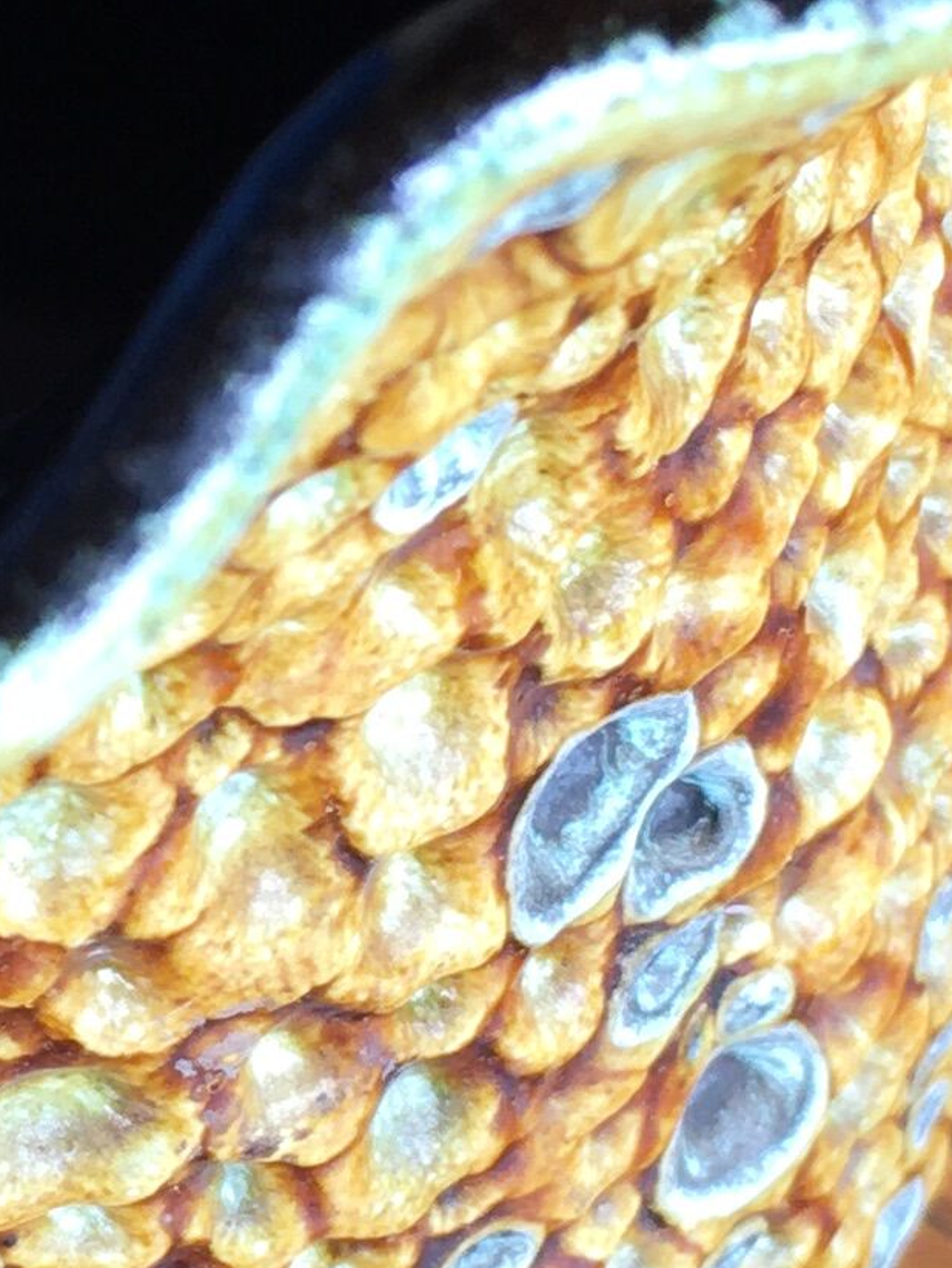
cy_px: 713
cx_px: -18
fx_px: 5203
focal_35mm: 142
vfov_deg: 13.9
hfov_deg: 10.4
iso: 32
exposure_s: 1/50
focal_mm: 4.15
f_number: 2.2
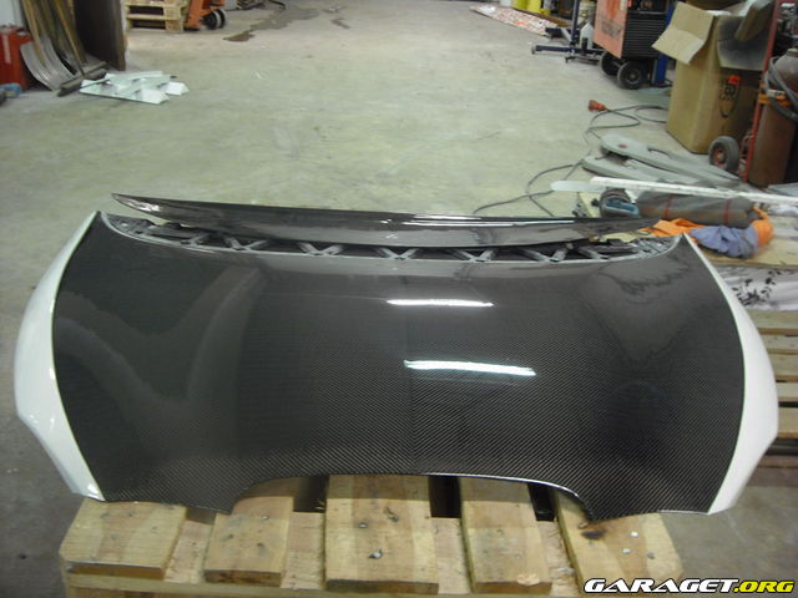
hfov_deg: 50.1
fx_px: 853
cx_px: 399
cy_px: 299
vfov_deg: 38.7
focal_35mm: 37
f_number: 2.7
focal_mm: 6.2
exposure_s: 1/3
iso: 100
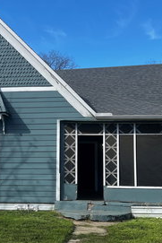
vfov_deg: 38.6
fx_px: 344
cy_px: 151
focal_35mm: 51
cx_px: 61
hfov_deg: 26.4
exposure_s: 1/1575
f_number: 1.5
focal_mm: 5.7
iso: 50
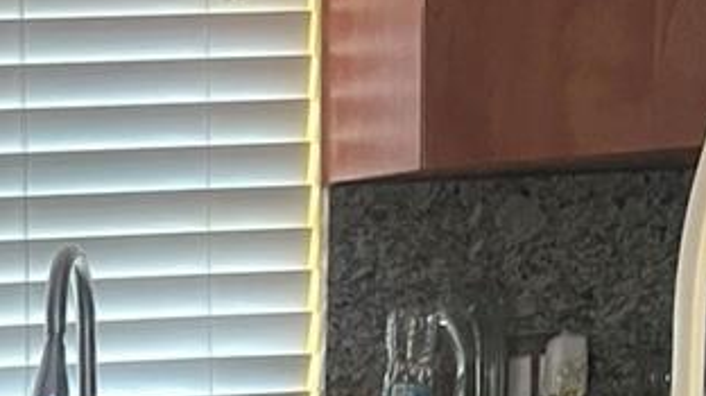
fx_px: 2039
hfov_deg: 18.7
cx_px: -109
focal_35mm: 109
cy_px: 695
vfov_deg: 10.5
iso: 400
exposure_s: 1/60
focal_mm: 5.7
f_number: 1.5
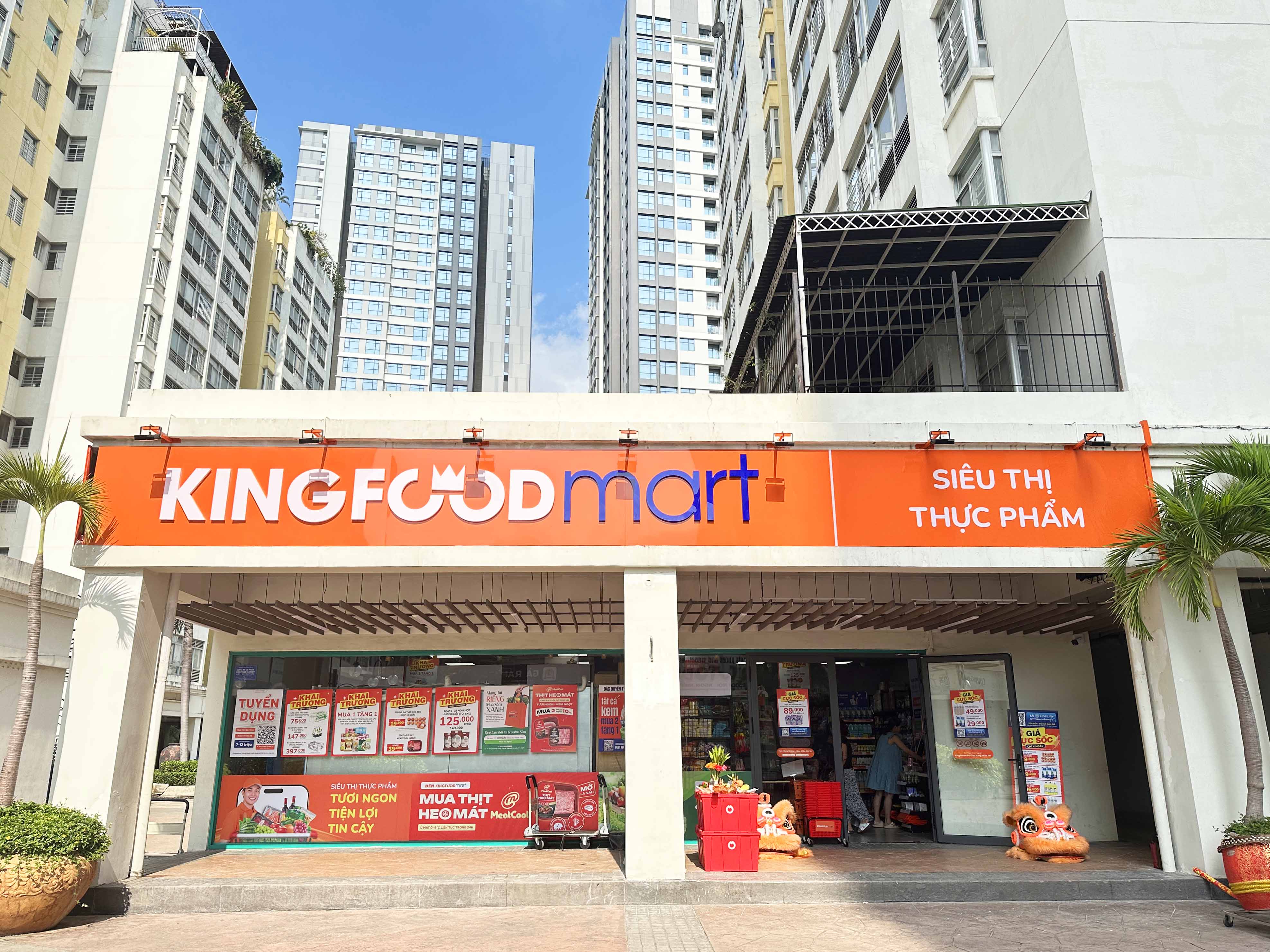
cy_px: 476
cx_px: 635
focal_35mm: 24
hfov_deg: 71.6
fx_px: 881
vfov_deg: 56.8
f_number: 1.78
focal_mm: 6.86
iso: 80
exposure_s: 1/2591
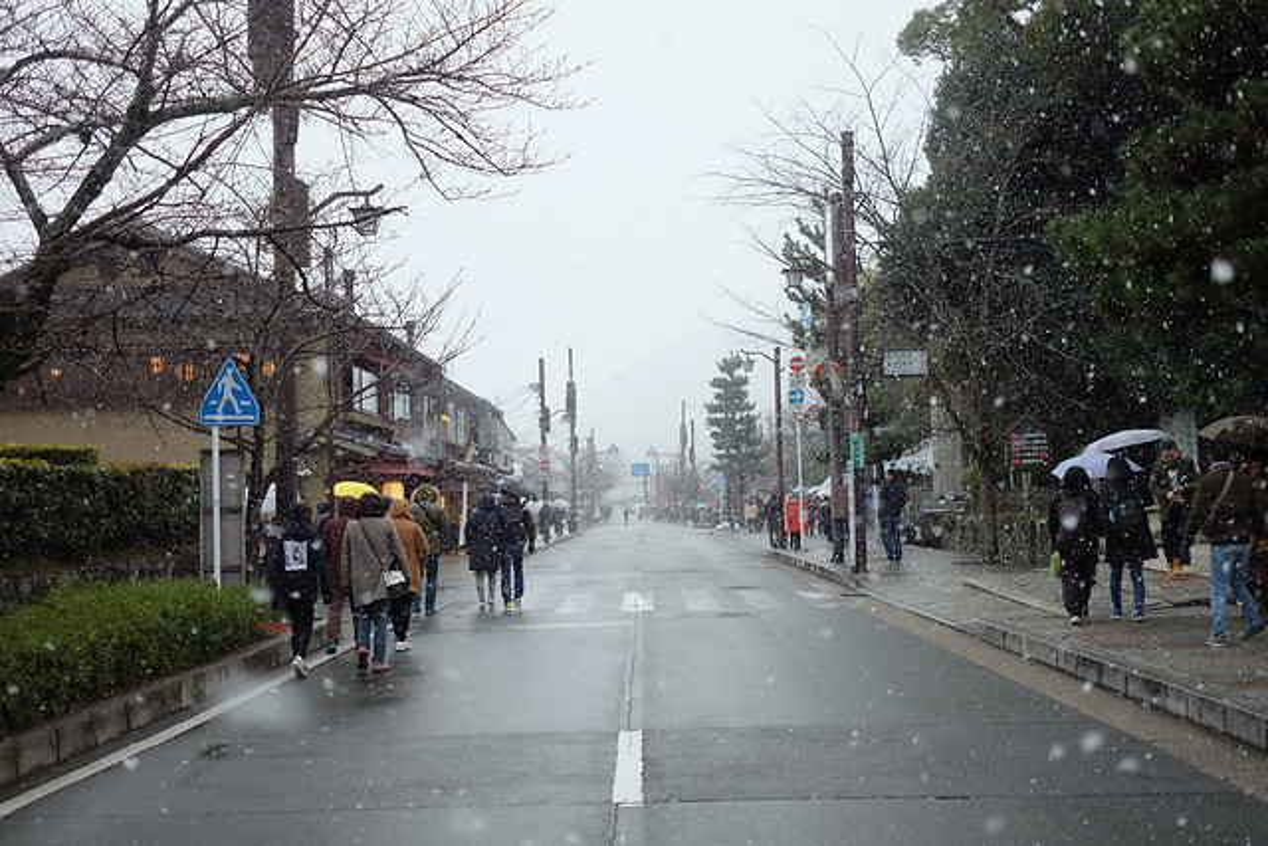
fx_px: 1444
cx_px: 634
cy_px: 423
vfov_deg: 32.6
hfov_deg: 47.4
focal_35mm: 41
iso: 500
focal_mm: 27
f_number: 2.8
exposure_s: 1/500
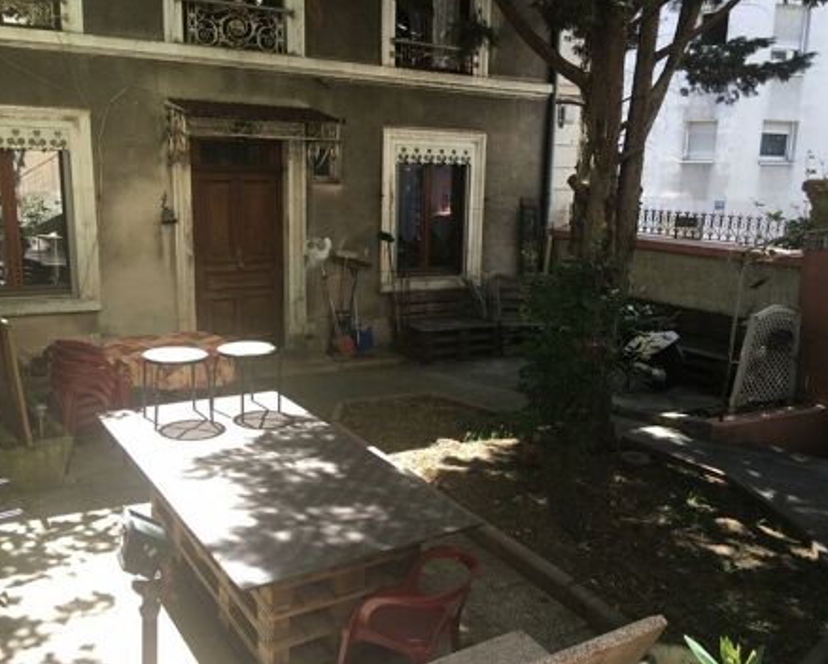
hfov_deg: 57.1
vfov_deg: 47.2
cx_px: 425
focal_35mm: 31
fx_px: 760
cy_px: 339
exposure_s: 1/129
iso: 25
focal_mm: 4.15
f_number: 2.2
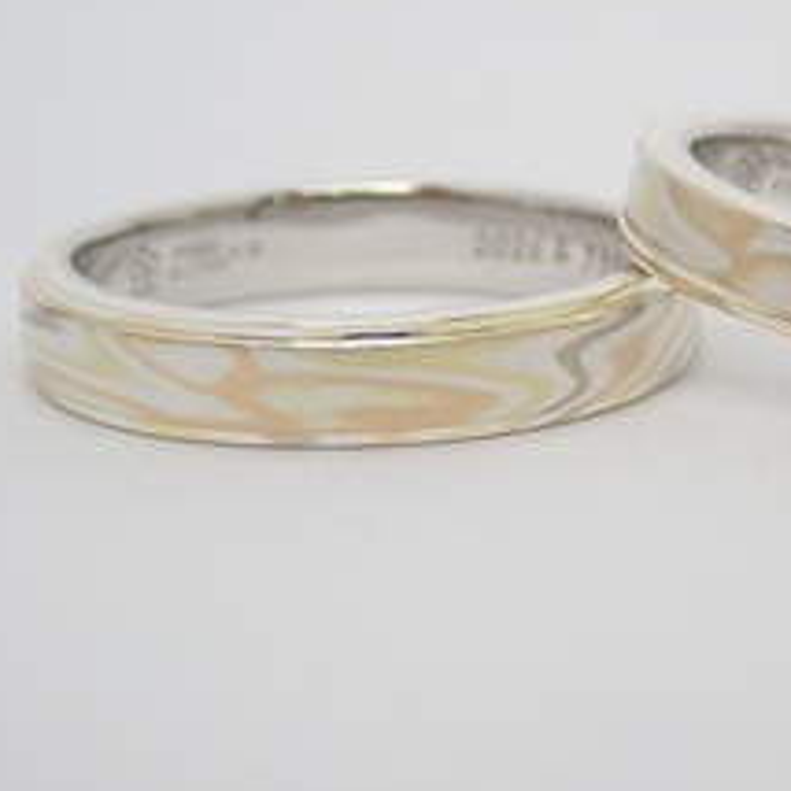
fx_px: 3697
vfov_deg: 12.2
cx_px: 632
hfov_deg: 12.2
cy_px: 338
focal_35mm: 143
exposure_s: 1/125
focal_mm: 13.65
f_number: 4.1
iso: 200
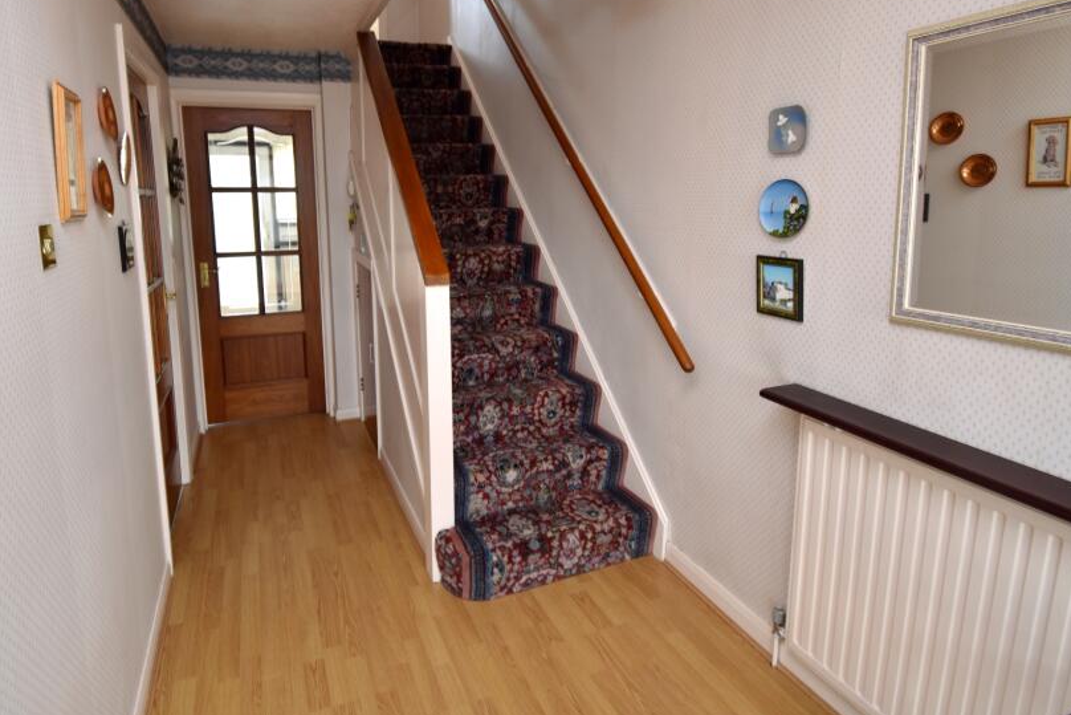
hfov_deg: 86.4
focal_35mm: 19
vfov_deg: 64.0
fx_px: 565
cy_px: 284
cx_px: 463
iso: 100
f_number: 4.5
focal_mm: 10
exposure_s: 1/8
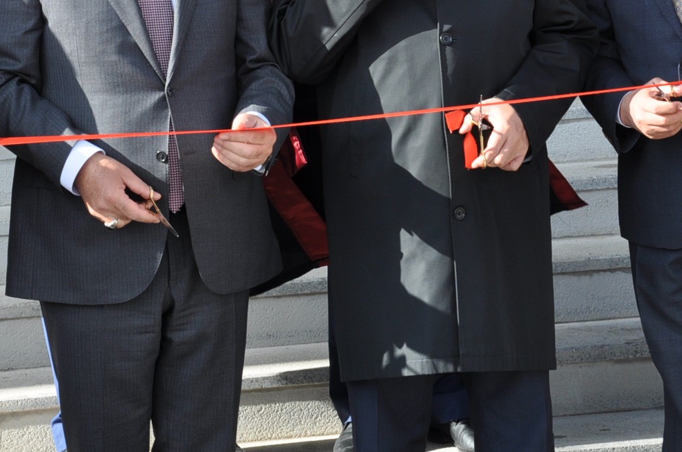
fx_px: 2782
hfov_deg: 14.0
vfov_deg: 9.2
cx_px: 317
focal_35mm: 147
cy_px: -3
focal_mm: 45
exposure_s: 1/100
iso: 200
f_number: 10
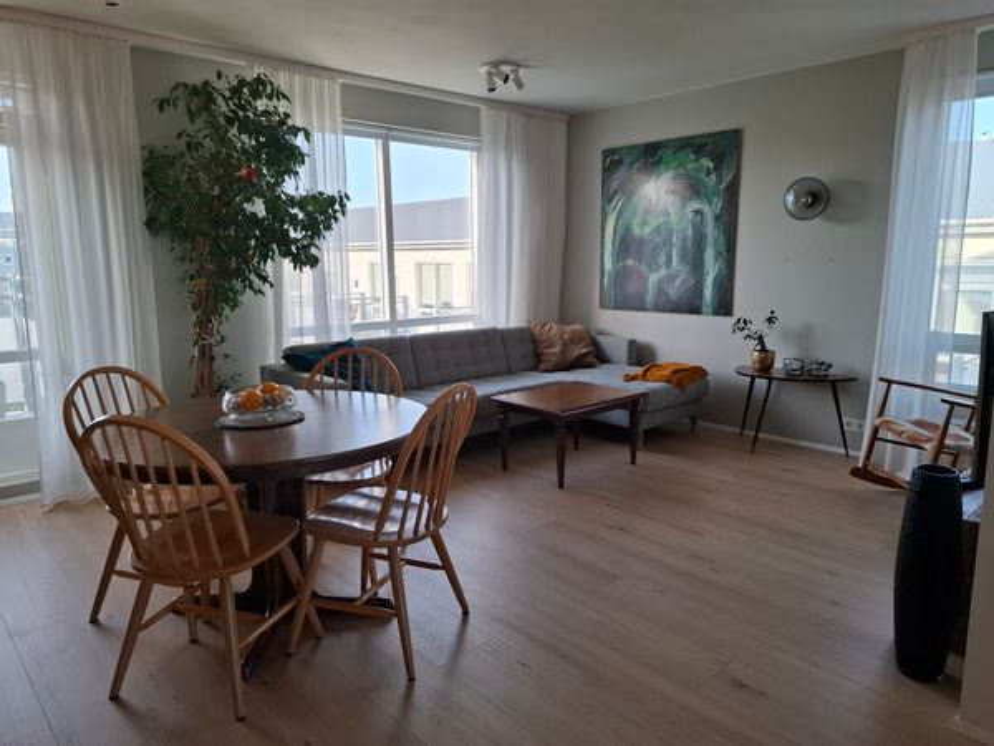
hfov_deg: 73.9
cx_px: 497
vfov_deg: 58.9
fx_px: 660
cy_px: 373
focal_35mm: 23
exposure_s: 1/181
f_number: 1.8
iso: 50
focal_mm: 5.54
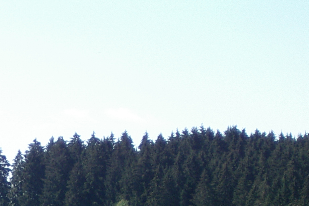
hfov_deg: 7.8
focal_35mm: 263
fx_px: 2258
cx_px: -26
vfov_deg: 5.2
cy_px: 238
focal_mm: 17.4
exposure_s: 1/250
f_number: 5
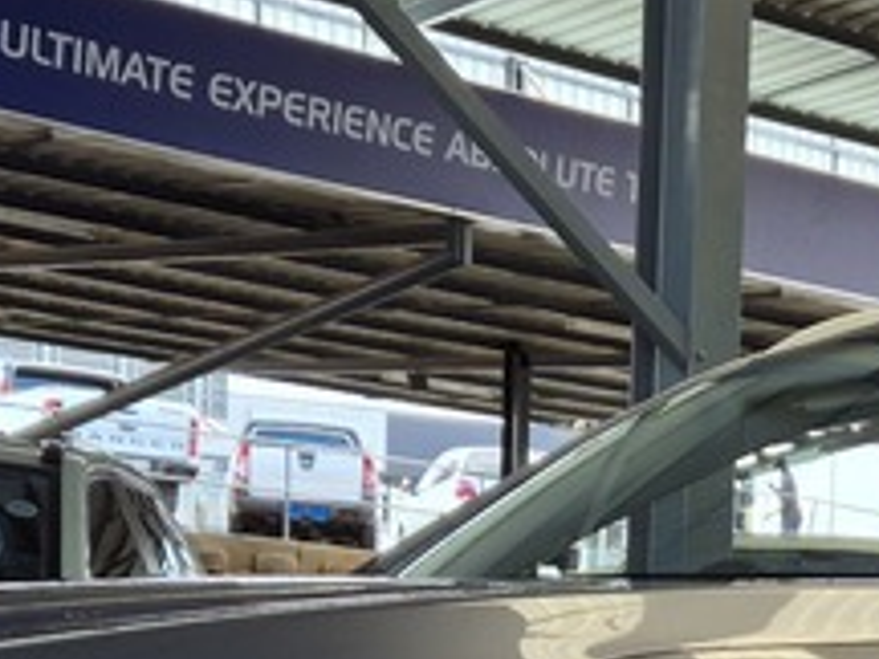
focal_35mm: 109
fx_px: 2768
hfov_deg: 17.7
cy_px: 1021
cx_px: 810
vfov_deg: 12.8
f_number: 1.8
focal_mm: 5.4
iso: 25
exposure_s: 1/282
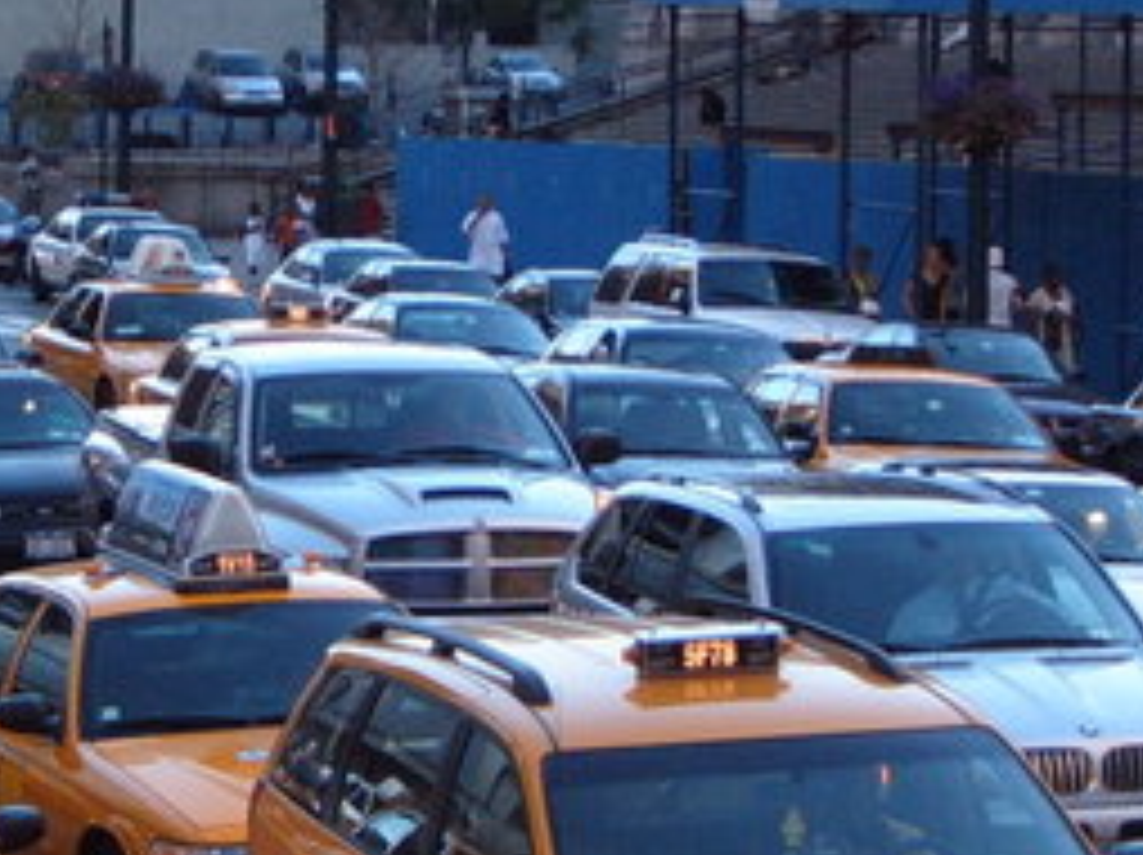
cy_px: 351
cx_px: 234
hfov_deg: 10.4
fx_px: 6235
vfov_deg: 7.8
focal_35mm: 189
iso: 141
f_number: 4
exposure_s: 1/90
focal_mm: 12.6
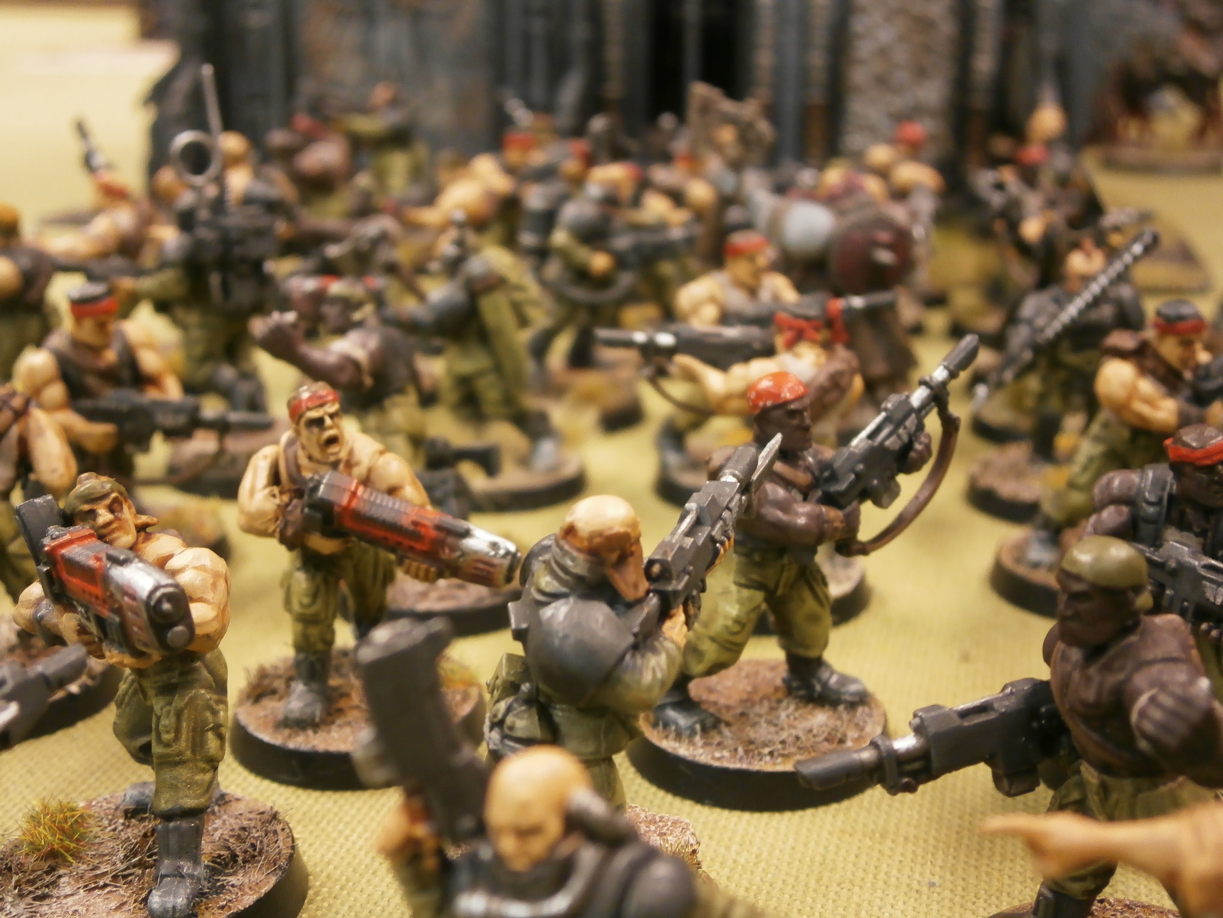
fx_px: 1661
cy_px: 459
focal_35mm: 47
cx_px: 612
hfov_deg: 40.4
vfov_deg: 30.9
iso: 200
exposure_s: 1/8
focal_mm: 8.3
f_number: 3.4
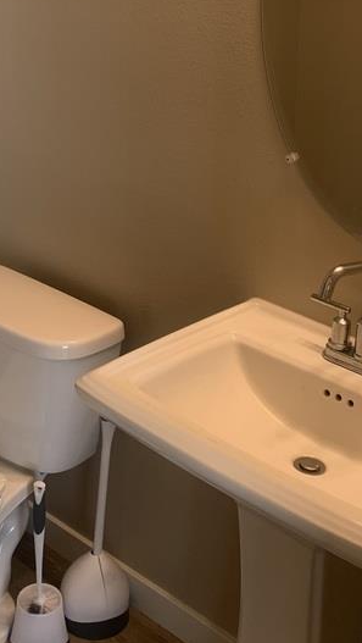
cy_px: 95
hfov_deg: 20.6
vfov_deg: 34.5
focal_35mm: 58
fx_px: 988
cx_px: 96
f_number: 1.8
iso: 64
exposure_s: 1/120
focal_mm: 4.25
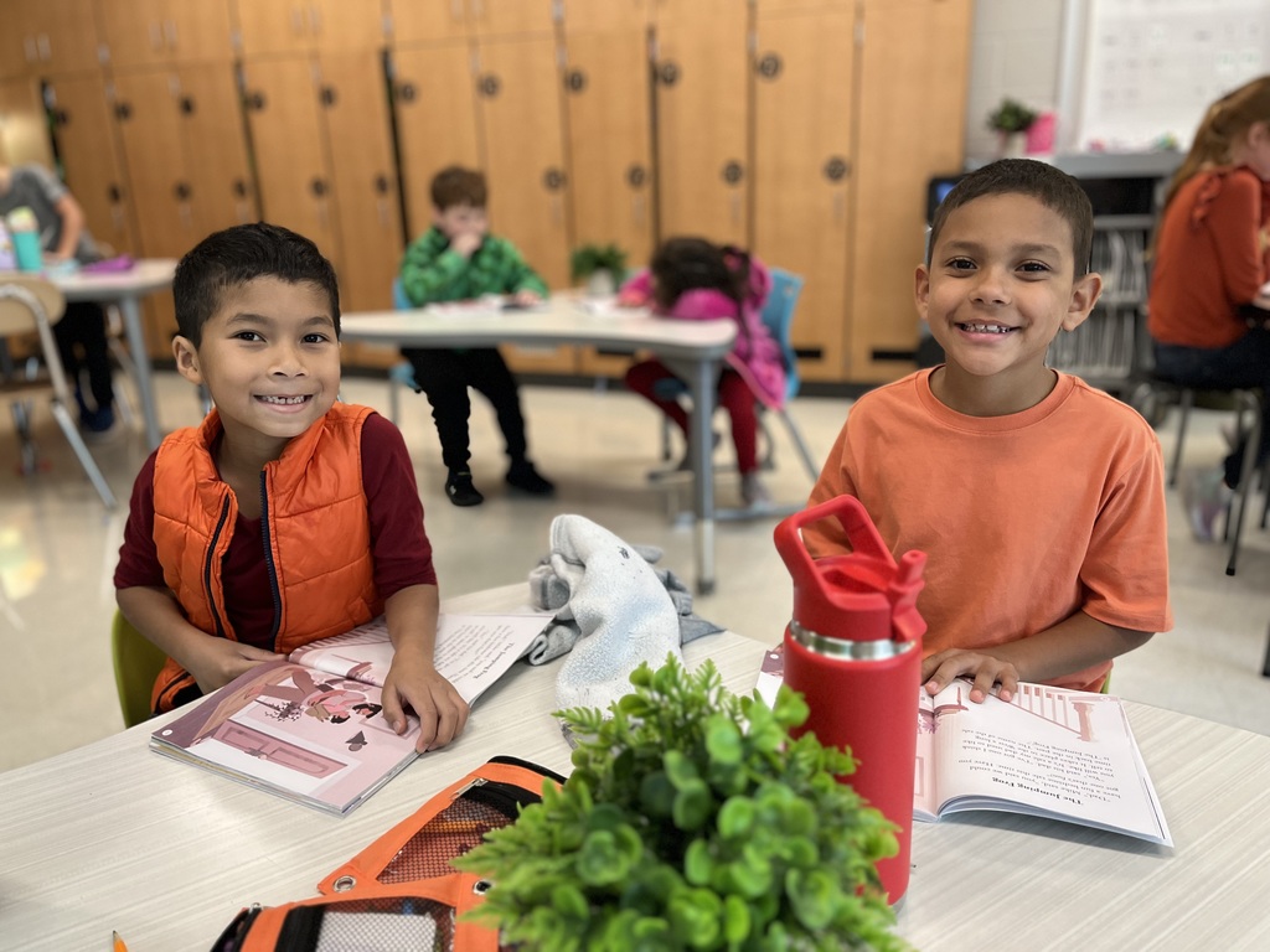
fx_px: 954
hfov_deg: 67.3
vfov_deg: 53.1
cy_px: 476
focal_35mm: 26
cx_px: 635
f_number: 1.6
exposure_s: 1/60
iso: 250
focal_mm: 5.1
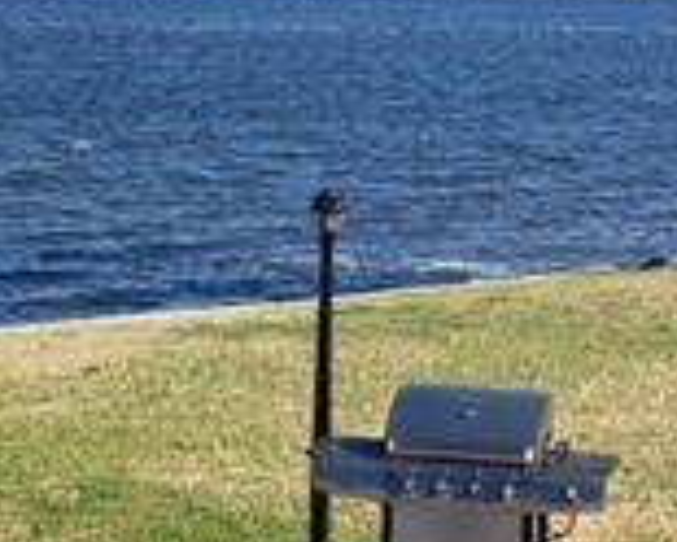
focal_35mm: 117
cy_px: 109
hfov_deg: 16.4
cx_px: 271
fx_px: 2344
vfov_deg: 13.1
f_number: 2.2
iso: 25
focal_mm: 4.15
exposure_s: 1/1709
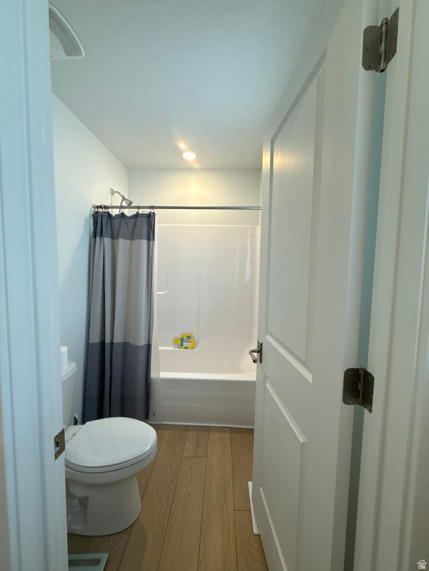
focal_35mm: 14
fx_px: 231
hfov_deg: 85.7
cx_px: 214
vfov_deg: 102.1
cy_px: 286
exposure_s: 1/120
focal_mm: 2.22
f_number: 2.2
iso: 125
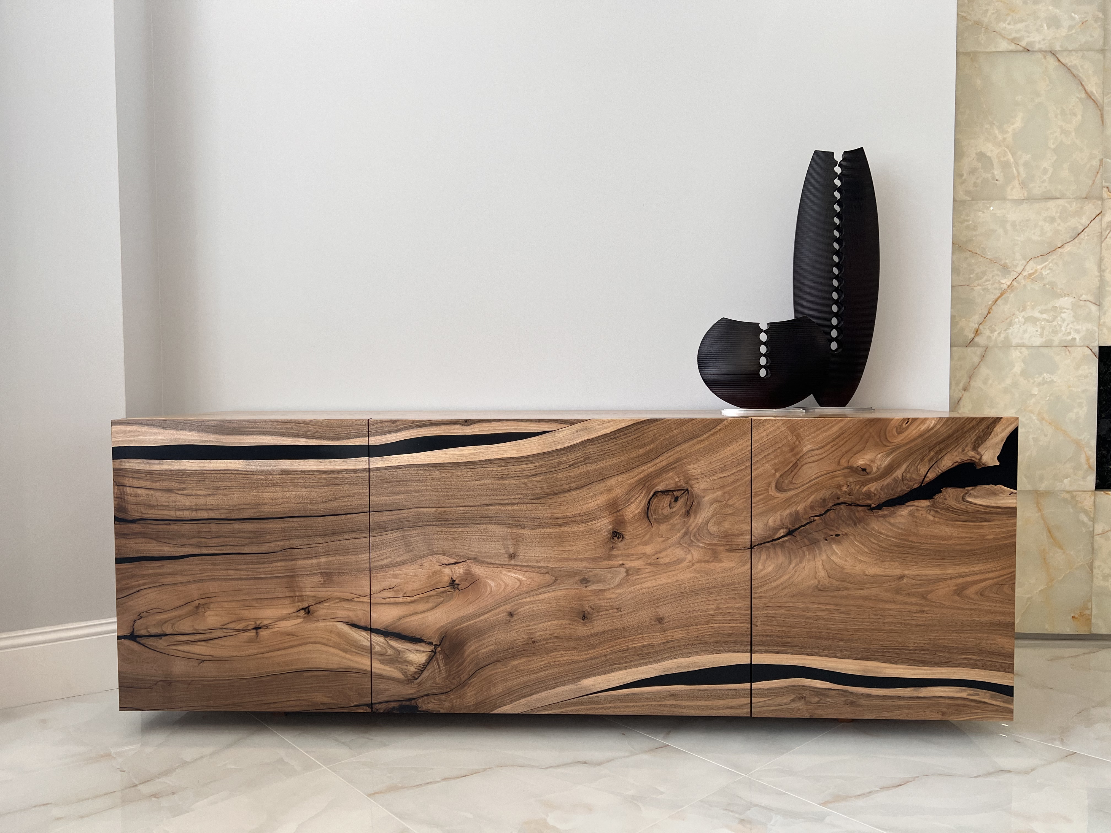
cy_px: 416
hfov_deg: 67.3
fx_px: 834
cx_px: 556
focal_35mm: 26
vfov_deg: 53.1
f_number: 1.5
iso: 80
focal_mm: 5.7
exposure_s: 1/121
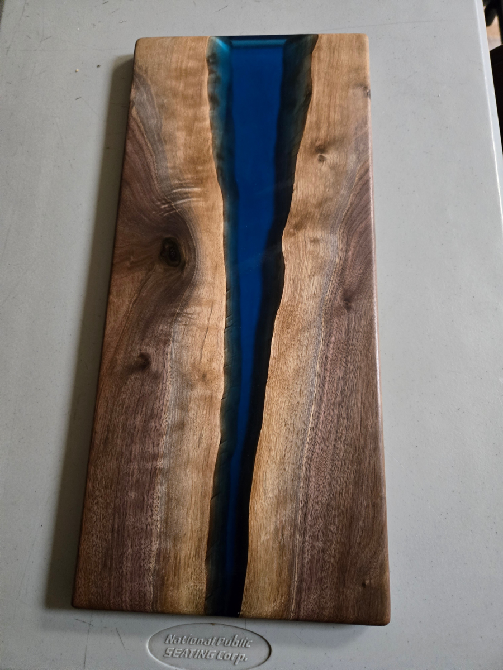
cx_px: 252
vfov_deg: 73.9
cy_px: 335
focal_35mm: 23
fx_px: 446
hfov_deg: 58.9
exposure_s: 1/60
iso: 1000
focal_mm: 5.4
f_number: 1.8
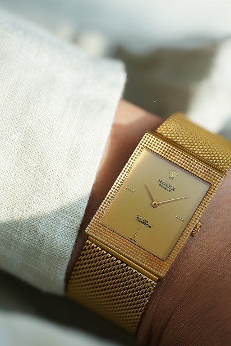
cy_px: 204
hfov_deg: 9.6
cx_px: 154
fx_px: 1376
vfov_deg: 14.3
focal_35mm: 143
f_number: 2.8
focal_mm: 105
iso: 400
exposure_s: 1/250
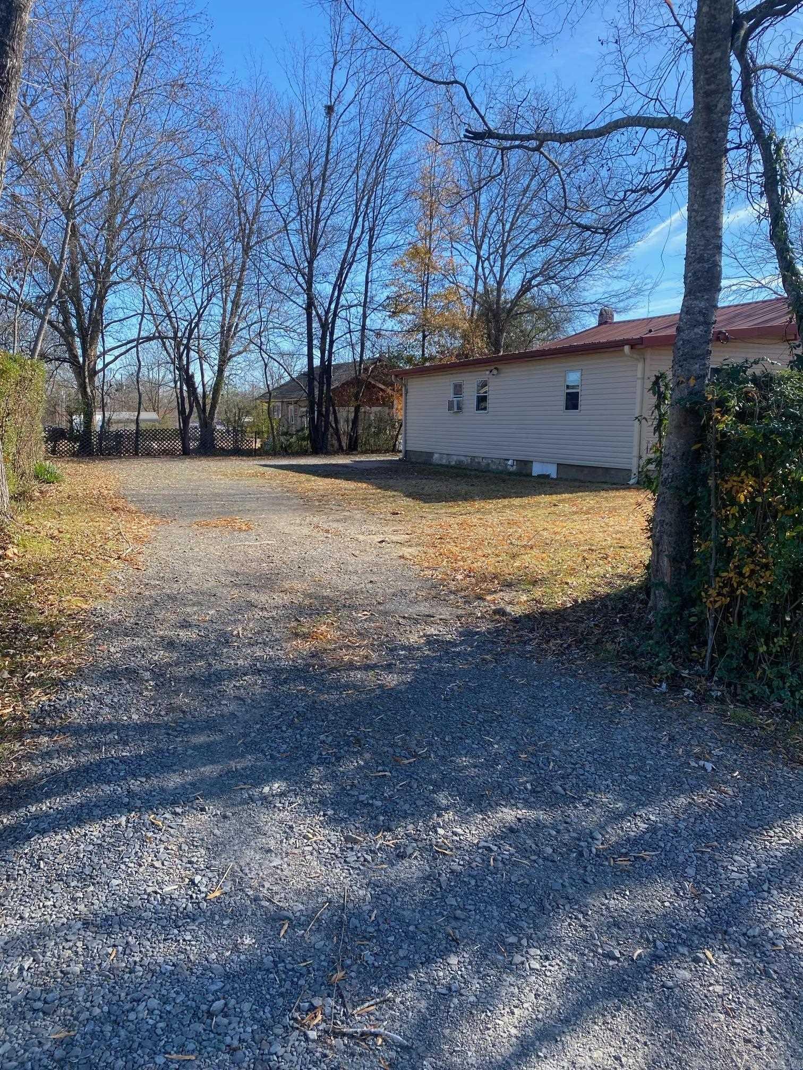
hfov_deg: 53.1
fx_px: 804
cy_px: 535
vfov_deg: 67.3
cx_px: 402
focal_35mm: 26
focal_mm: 4.25
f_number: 1.8
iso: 32
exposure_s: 1/942
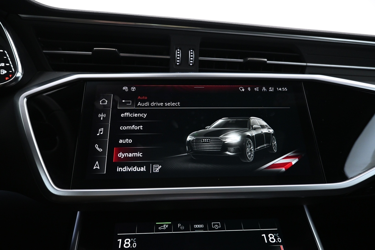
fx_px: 250
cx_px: 188
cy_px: 125
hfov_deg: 73.7
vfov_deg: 53.1
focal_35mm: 24
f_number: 3.5
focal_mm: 16
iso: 1600
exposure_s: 1/25
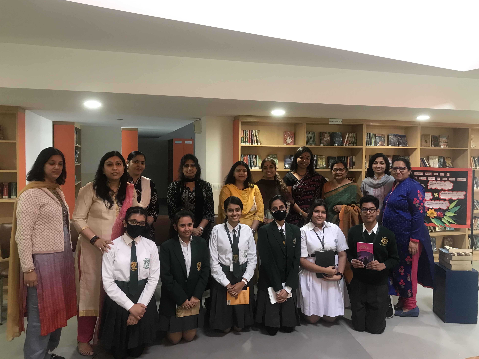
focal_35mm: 29
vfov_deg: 48.2
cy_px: 175
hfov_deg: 61.6
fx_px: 401
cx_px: 247
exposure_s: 1/17
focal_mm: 3.99
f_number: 1.8
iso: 64
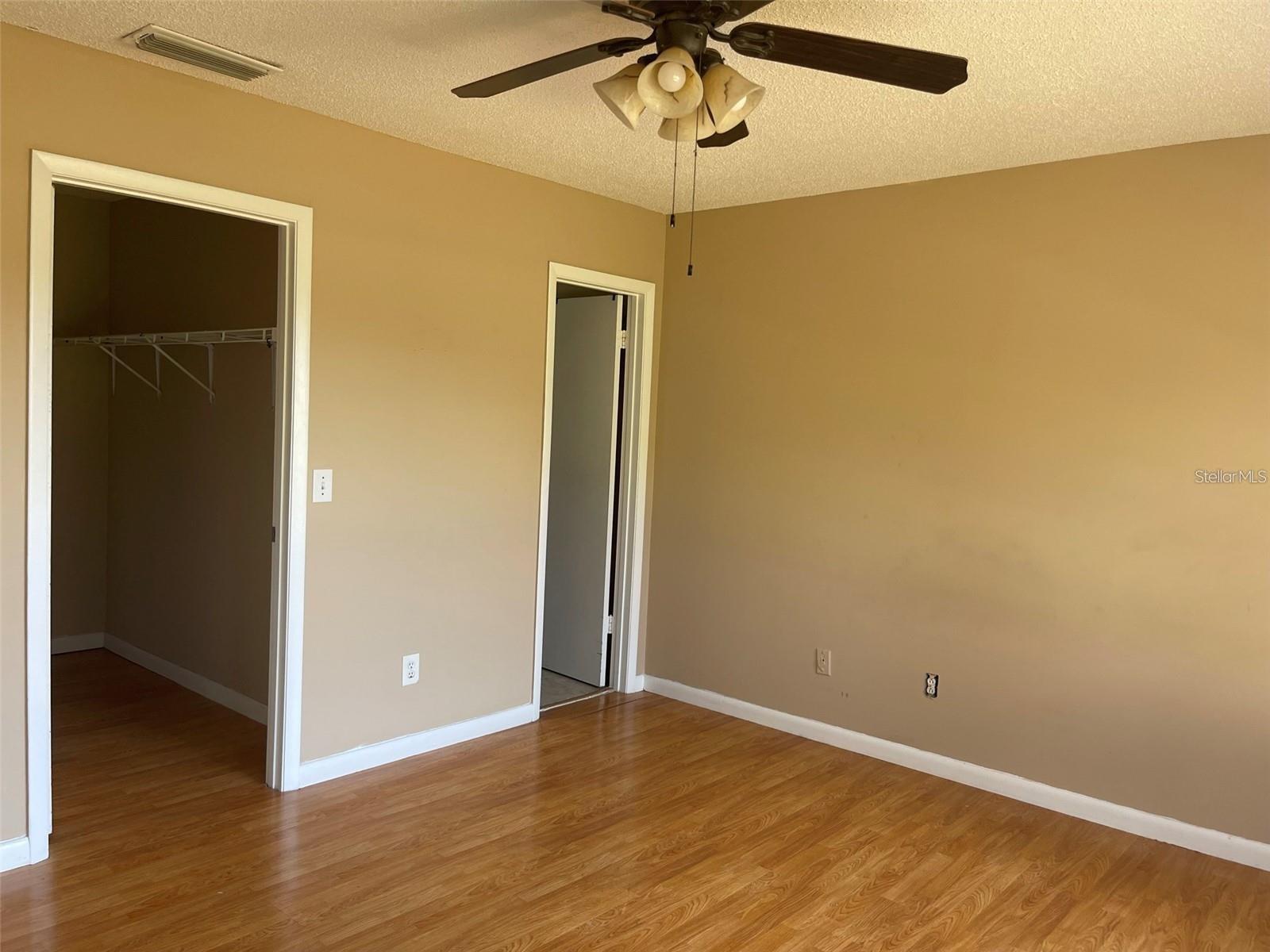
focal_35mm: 26
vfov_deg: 53.1
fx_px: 954
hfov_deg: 67.3
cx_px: 635
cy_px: 476
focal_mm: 5.1
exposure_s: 1/121
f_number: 1.6
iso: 125
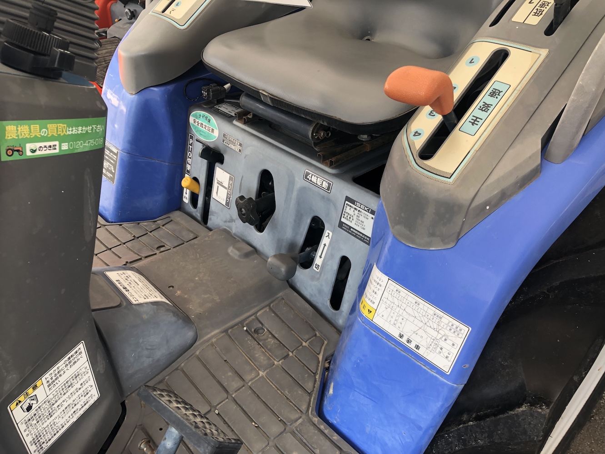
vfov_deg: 49.7
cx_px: 302
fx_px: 489
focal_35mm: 28
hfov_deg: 63.4
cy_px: 227
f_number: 1.8
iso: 32
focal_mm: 4
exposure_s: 1/120
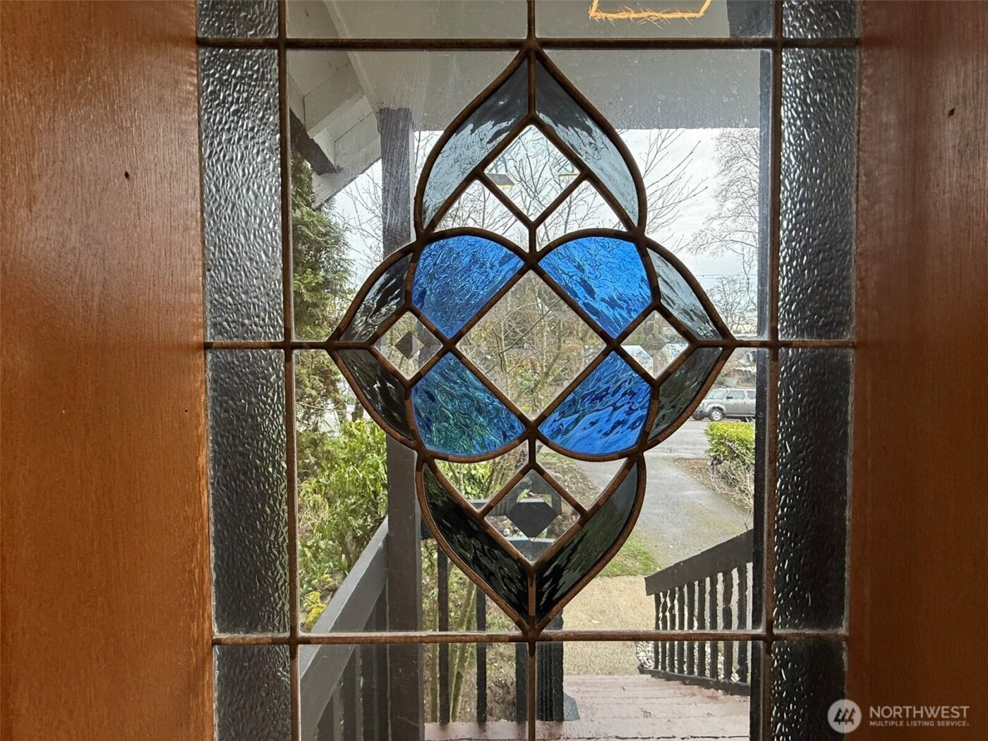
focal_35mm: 14
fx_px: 400
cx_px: 494
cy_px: 370
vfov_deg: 85.7
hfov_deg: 102.1
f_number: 2.2
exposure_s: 1/120
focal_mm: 2.22
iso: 100
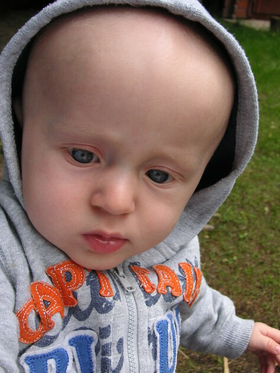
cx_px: 173
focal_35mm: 47
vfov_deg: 40.4
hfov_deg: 30.7
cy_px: 191
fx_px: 507
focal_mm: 6.1
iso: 50
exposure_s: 1/125
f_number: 2.8
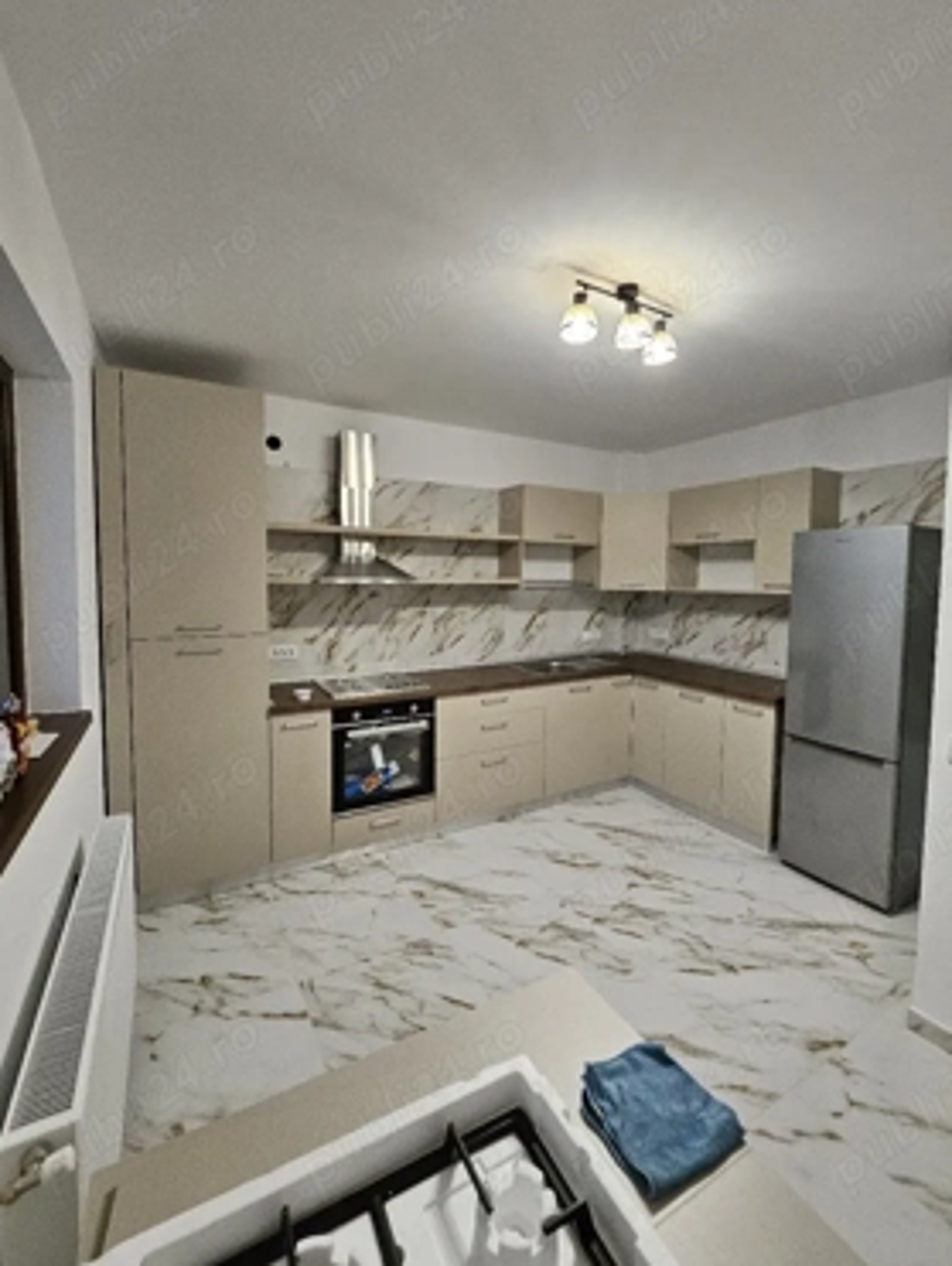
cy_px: 611
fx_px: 512
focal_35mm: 14
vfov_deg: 102.0
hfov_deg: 85.8
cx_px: 481
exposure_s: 1/50
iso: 320
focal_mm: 1.7
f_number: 2.2
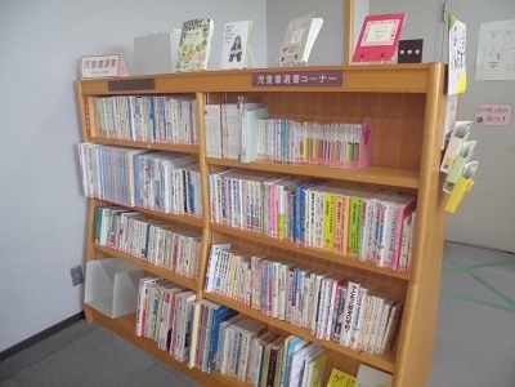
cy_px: 194
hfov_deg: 67.3
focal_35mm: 26
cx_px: 258
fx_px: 387
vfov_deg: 53.1
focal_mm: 4.6
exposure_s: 1/60
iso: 800
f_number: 3.5
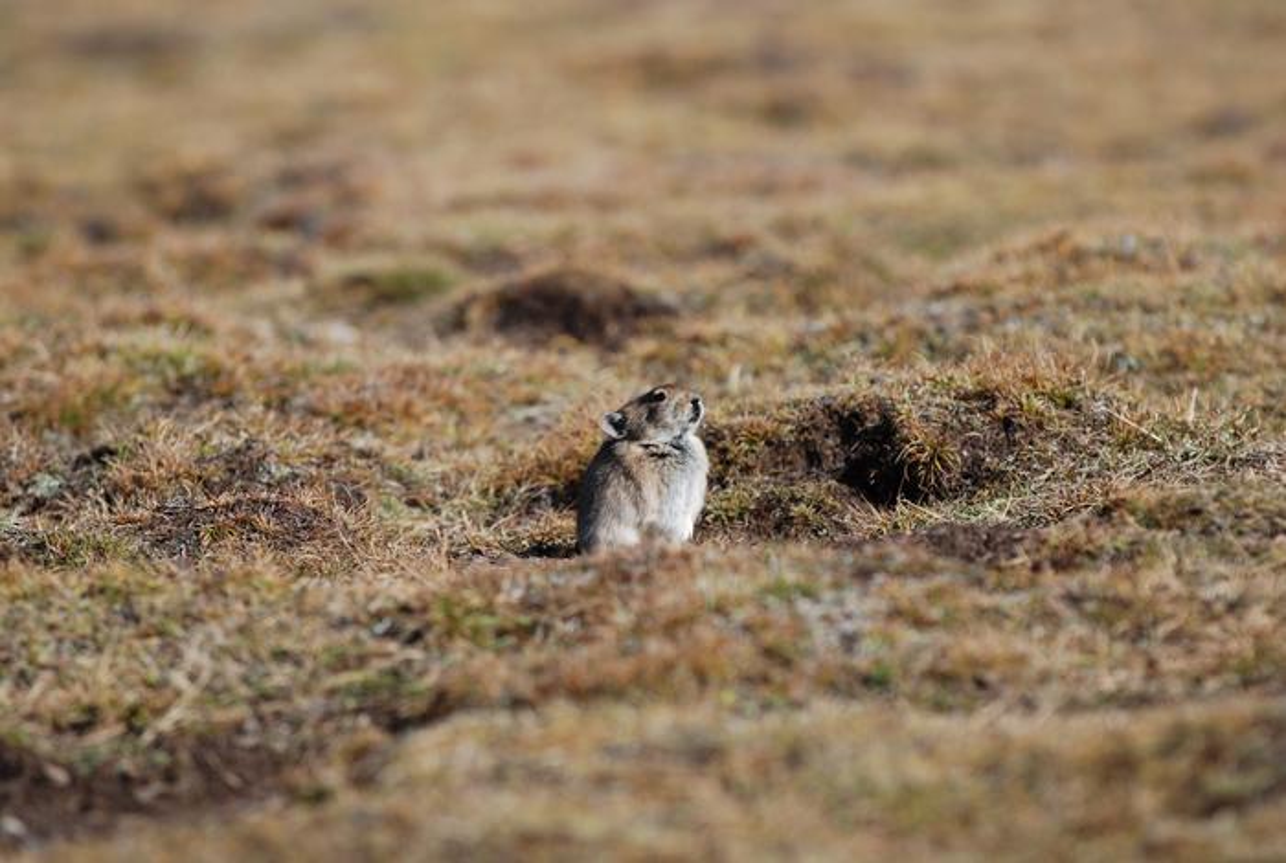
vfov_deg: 4.6
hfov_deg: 6.9
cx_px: 643
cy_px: 432
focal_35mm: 300
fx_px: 10739
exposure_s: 1/2000
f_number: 4
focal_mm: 200
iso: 200
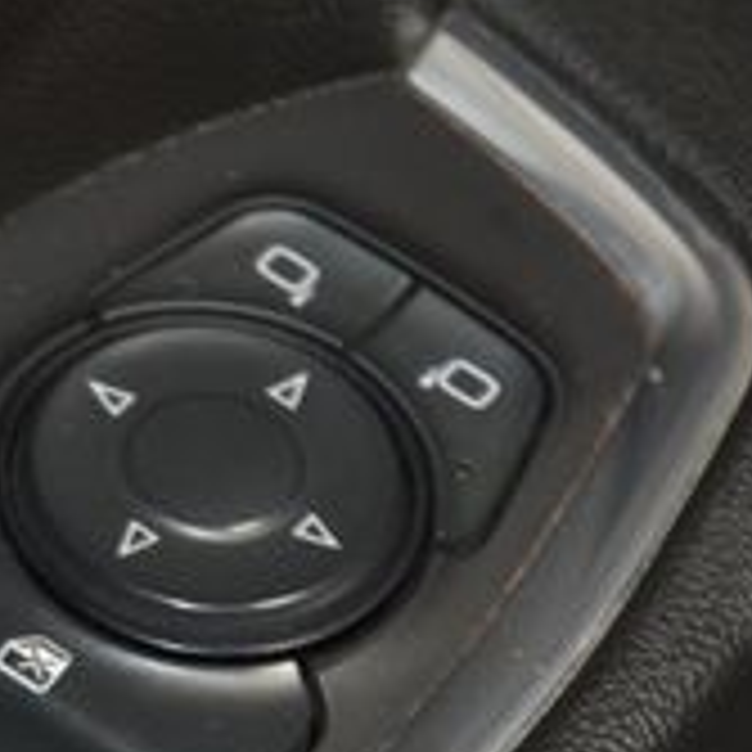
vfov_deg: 5.1
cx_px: -270
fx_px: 8406
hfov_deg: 5.1
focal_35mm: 342
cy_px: 880
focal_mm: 70
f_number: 4.5
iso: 1000
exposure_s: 1/60
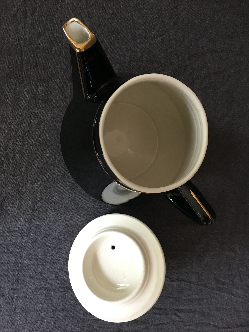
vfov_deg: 61.7
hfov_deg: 48.2
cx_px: 124
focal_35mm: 29
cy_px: 166
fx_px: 278
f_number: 2.2
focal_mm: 4.15
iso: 125
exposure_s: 1/33
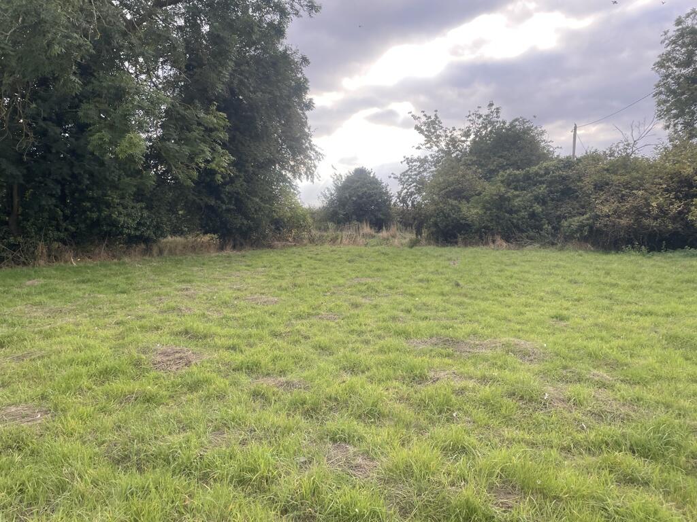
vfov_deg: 53.1
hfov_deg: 67.3
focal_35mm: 26
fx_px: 524
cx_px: 348
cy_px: 261
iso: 32
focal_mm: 4.2
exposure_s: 1/342
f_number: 1.6
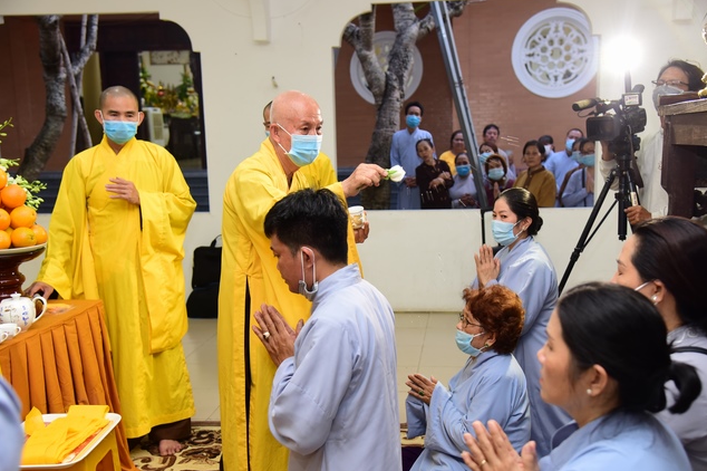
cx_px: 360
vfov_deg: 32.6
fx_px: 805
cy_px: 234
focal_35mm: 41
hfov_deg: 47.4
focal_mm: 40
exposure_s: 1/60
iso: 1000
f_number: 4.5
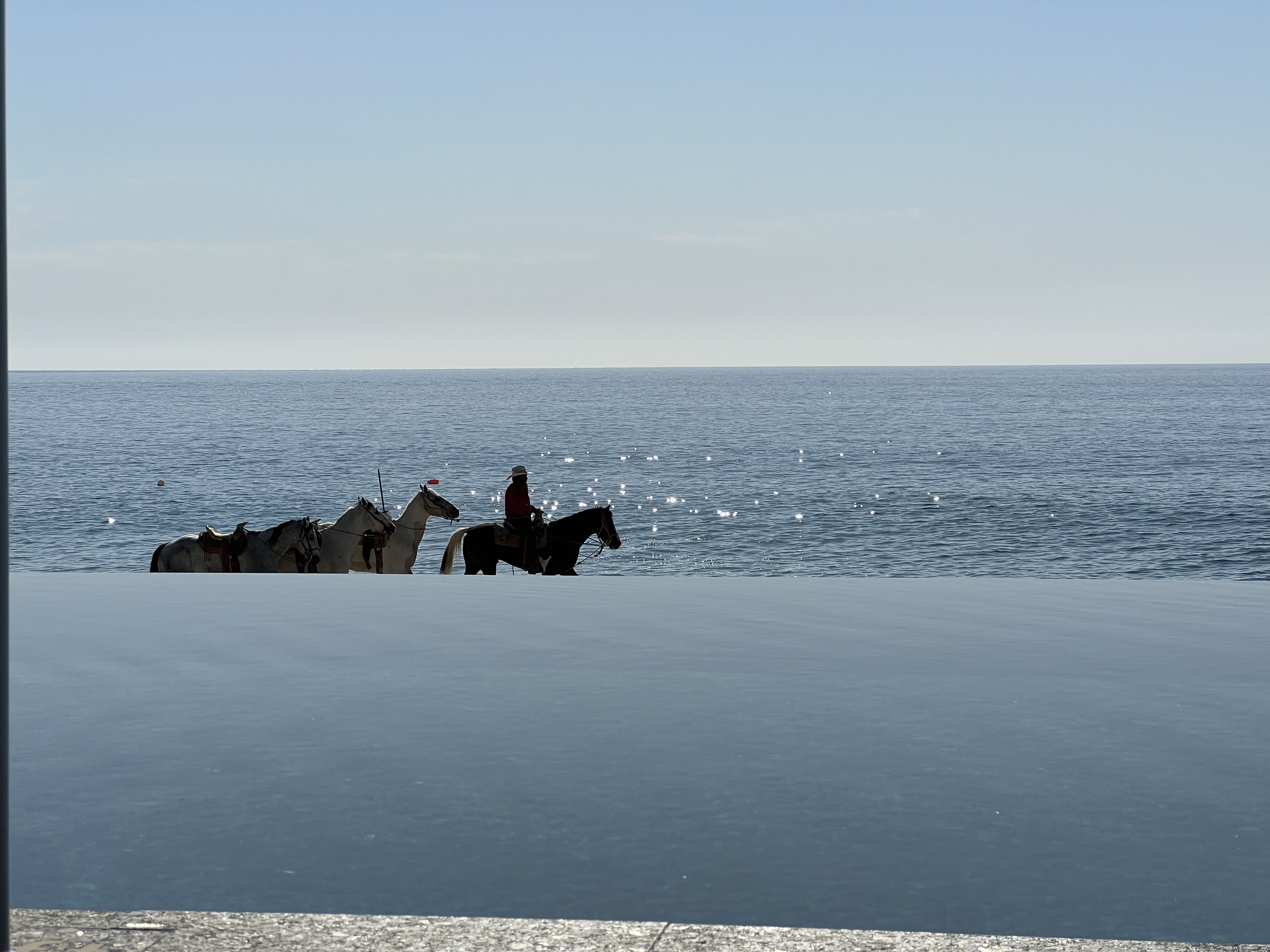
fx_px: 2825
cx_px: 635
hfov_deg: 25.3
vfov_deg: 19.1
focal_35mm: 77
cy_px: 476
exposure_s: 1/2801
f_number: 2.8
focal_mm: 9
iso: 25
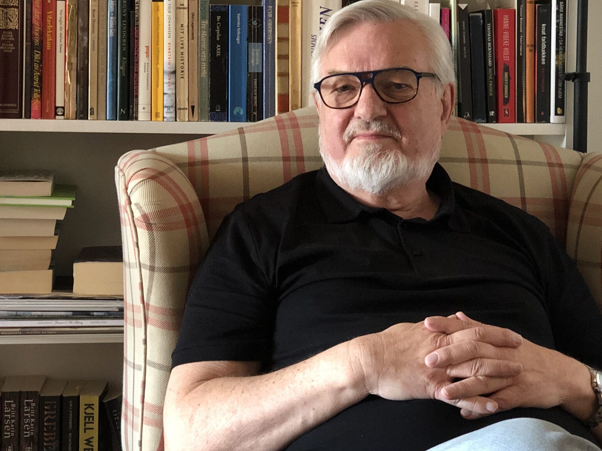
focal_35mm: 86
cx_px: 325
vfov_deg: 17.1
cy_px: 147
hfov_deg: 22.8
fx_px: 1496
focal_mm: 6
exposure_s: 1/17
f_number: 2.4
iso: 160
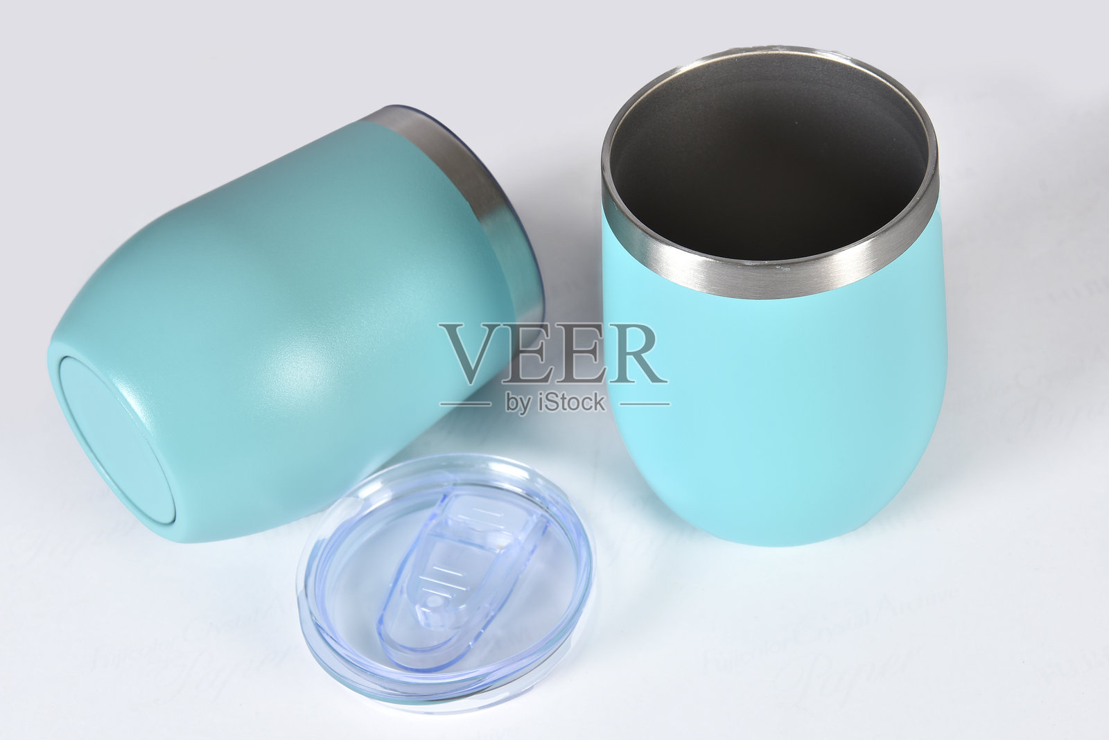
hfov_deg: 28.8
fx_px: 2157
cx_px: 554
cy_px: 370
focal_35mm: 70
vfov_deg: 19.5
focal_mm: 70
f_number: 10
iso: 160
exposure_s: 1/160
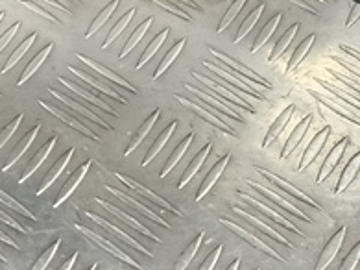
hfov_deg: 12.2
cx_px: -559
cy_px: -322
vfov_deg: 10.8
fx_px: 1258
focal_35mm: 121
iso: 243
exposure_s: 1/50
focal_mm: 4.11
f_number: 1.6
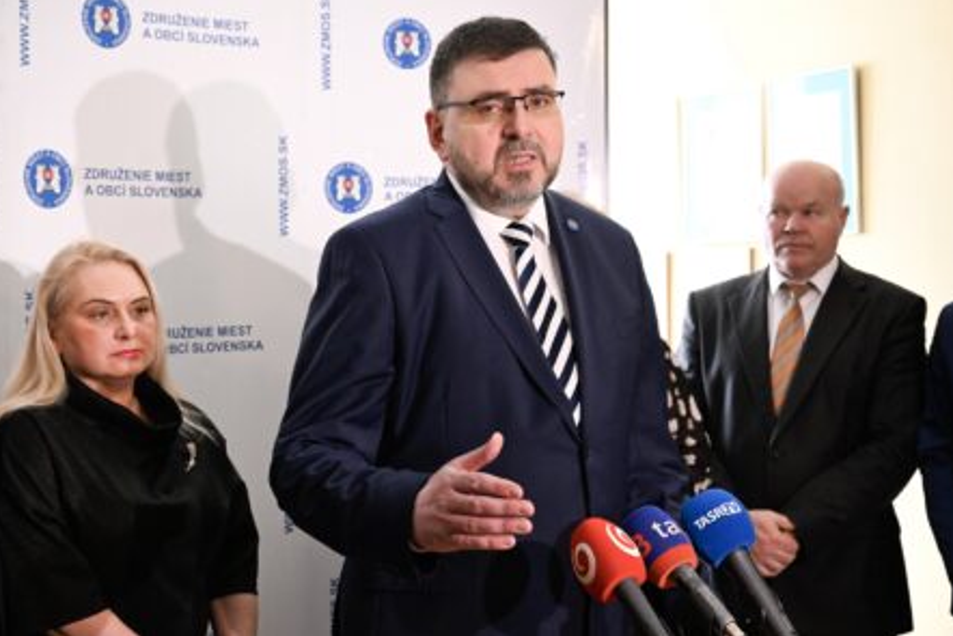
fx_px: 1483
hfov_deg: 35.6
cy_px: 315
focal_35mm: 56
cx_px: 470
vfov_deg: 24.2
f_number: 5
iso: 3200
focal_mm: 55
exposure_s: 1/160
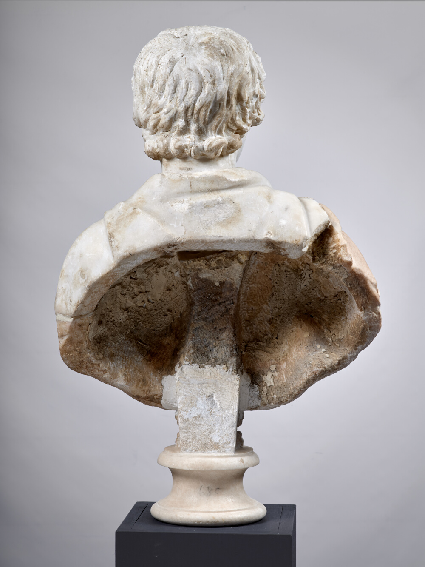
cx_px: 212
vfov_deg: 30.7
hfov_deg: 23.3
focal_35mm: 63
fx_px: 1031
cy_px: 284
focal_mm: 80
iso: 100
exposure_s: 1/125
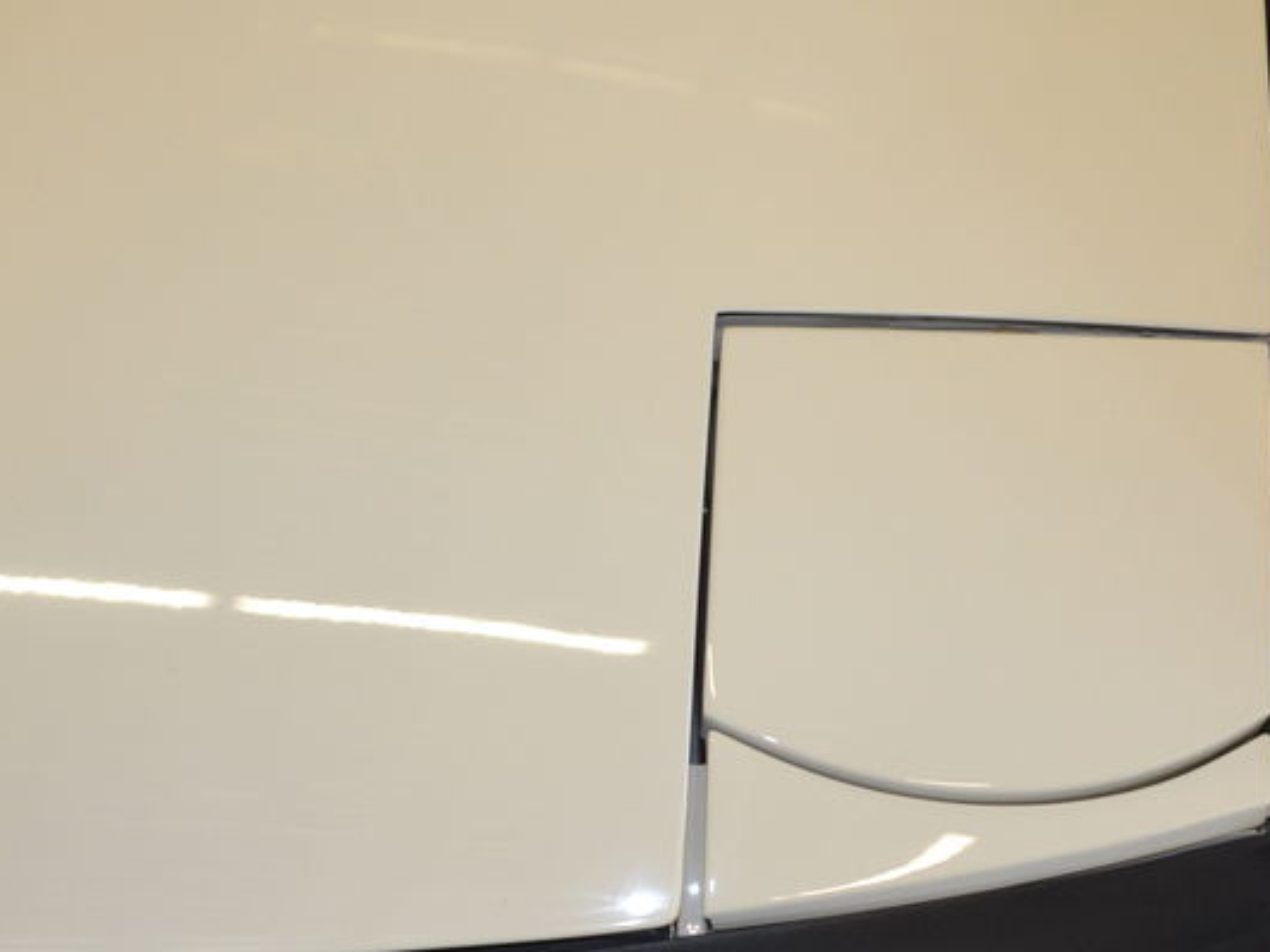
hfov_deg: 38.2
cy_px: 694
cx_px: 603
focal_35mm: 50
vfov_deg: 28.7
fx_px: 1834
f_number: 3.5
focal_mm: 18
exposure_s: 1/60
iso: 1400
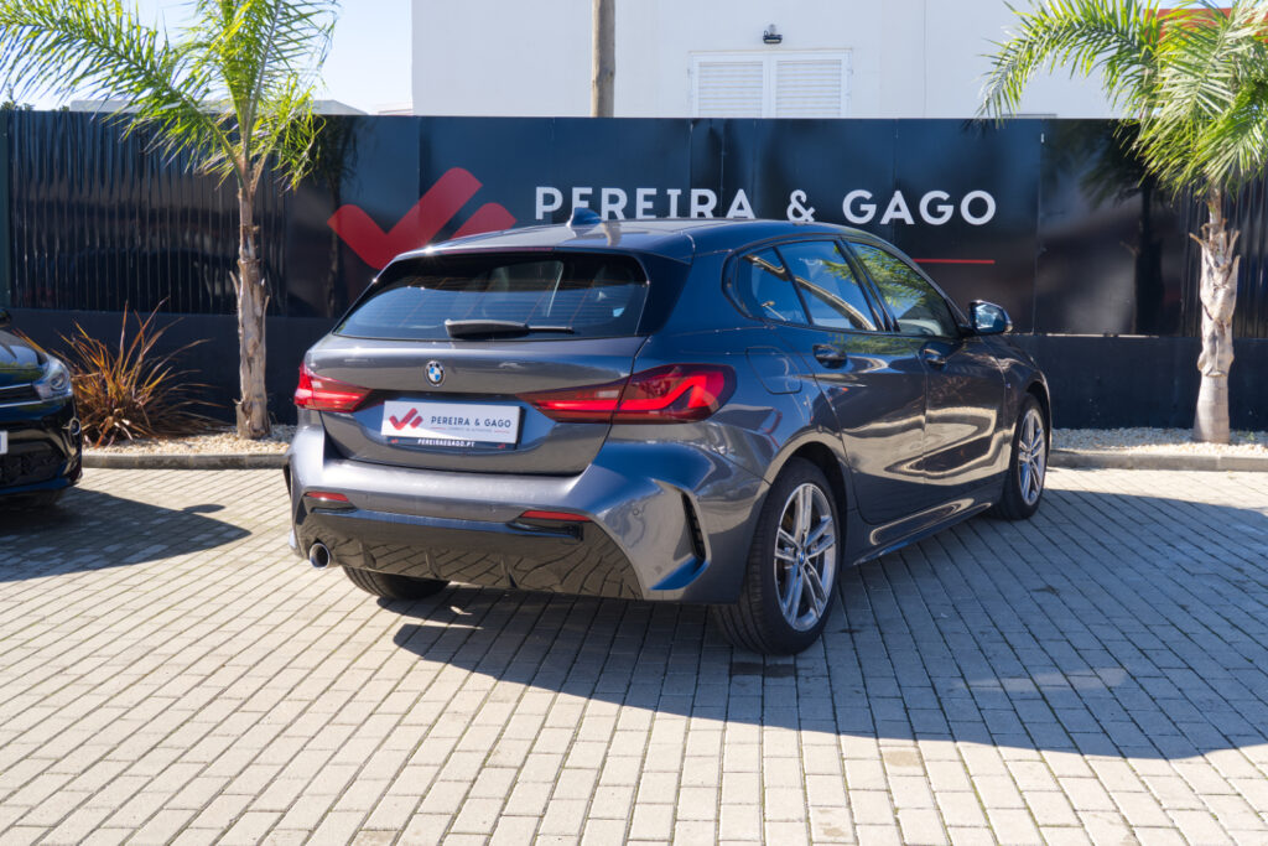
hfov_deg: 51.9
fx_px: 1303
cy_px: 423
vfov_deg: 36.0
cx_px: 634
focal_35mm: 37
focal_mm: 24.9
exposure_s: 1/100
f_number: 8
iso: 160
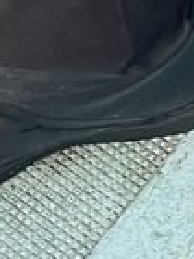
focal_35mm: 317
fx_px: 2369
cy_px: 135
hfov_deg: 4.7
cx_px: 227
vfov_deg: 6.3
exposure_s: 1/81
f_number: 2
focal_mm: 6
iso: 200
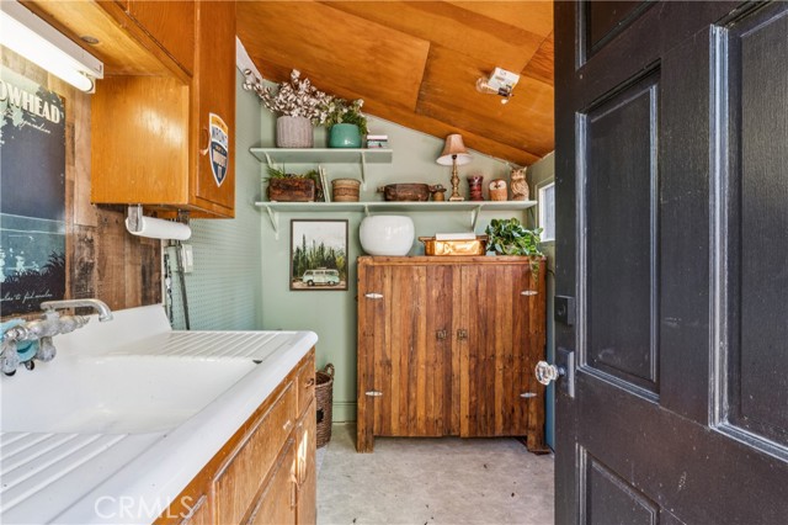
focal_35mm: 18
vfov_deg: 66.5
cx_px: 394
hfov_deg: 89.1
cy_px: 262
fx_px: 400
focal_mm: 18.3
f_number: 22
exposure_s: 5
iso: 100
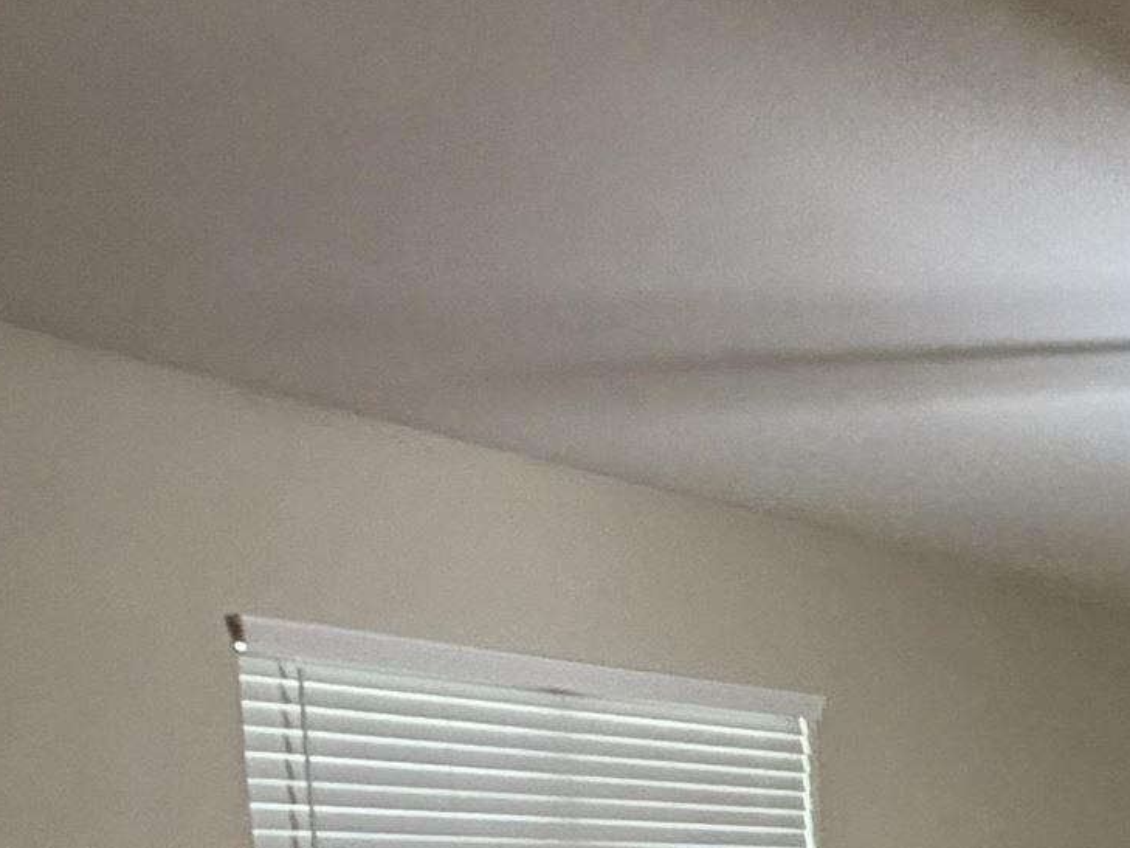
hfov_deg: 28.6
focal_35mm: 59
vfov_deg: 21.7
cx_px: 1344
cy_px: 1181
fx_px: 1926
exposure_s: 1/60
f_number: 2.2
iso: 640
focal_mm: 2.22
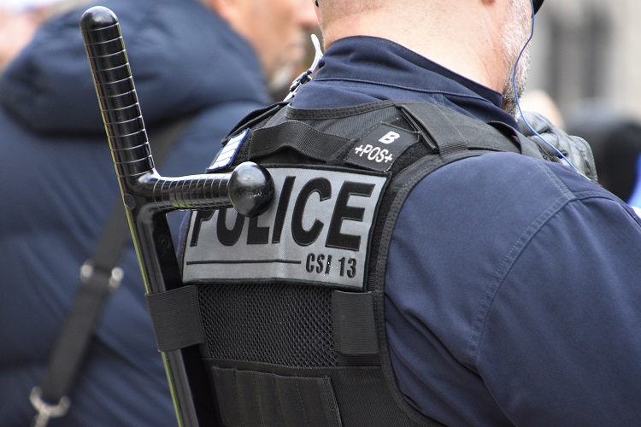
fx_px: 8012
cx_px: 320
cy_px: 214
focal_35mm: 450
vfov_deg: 3.1
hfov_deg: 4.6
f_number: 6.3
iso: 1600
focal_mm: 300
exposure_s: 1/200
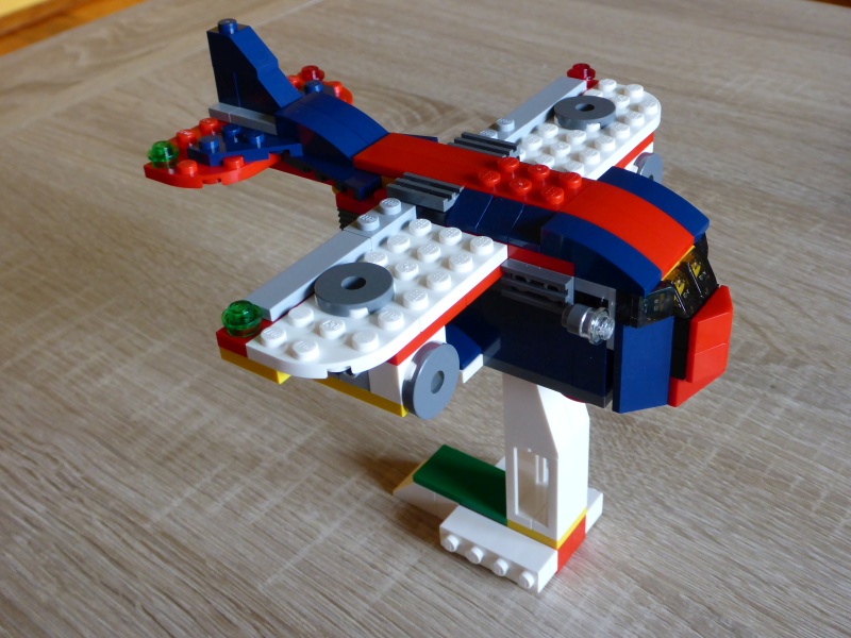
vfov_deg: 33.6
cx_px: 426
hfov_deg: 43.9
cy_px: 319
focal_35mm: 43
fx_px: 1057
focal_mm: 7.4
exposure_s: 1/50
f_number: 4.2
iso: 400
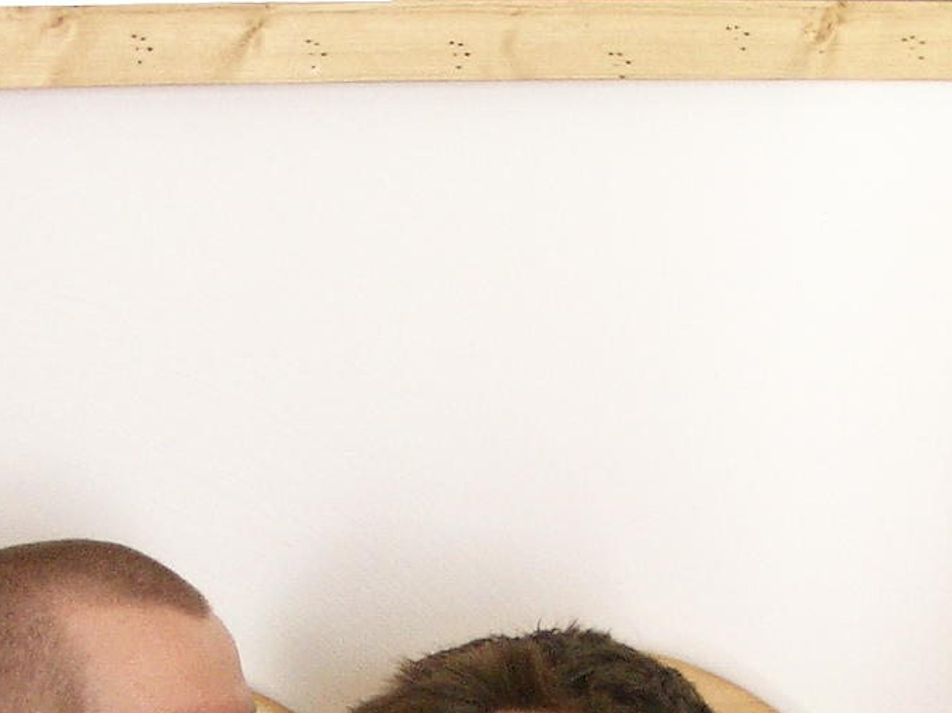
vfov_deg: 12.1
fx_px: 3272
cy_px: 897
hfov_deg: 16.6
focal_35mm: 119
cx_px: 423
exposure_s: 1/125
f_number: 2.6
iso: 100
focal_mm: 5.8
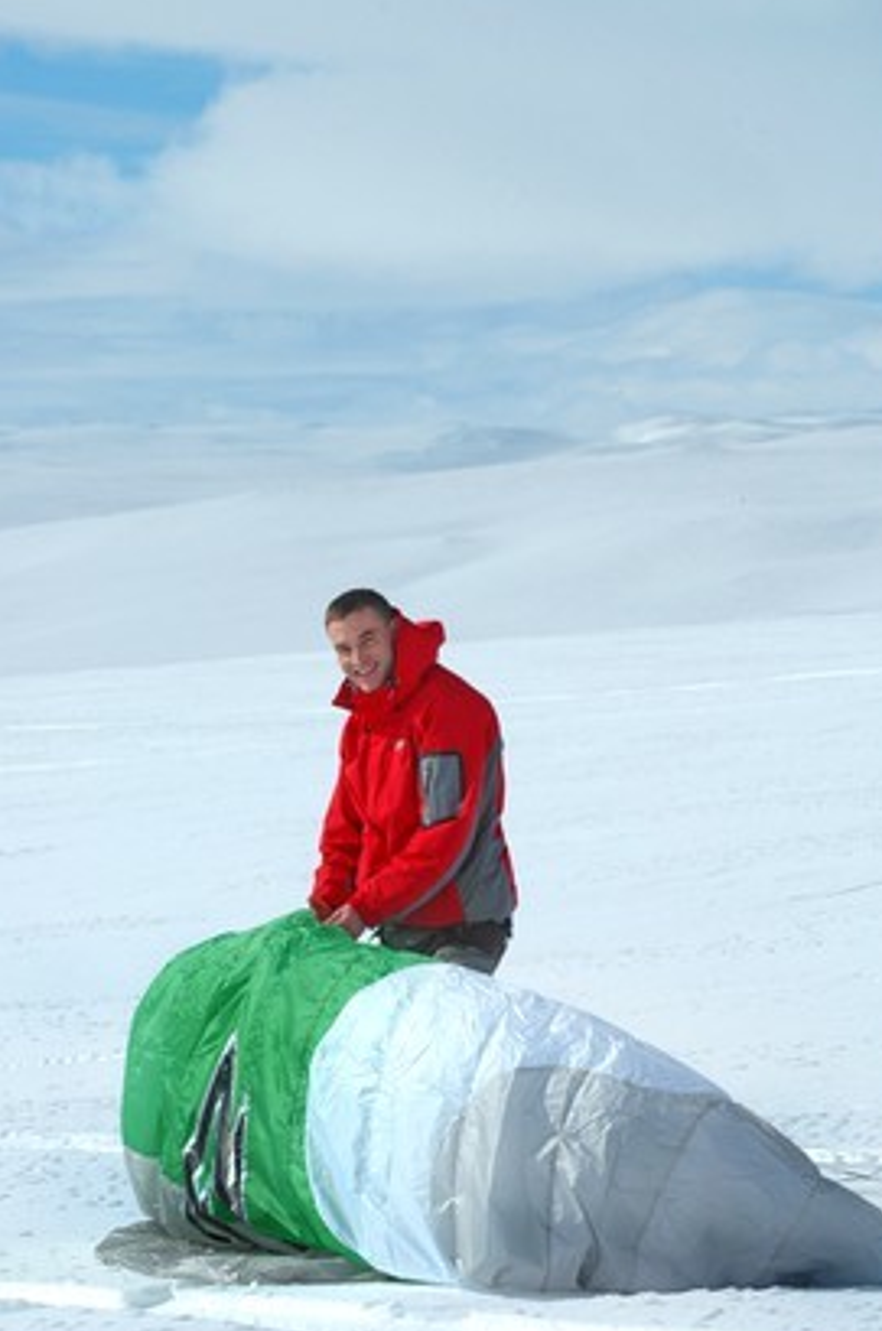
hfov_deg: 7.9
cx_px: 448
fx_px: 6384
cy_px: 659
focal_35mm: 173
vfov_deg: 11.9
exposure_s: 1/1000
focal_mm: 112
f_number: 9.5
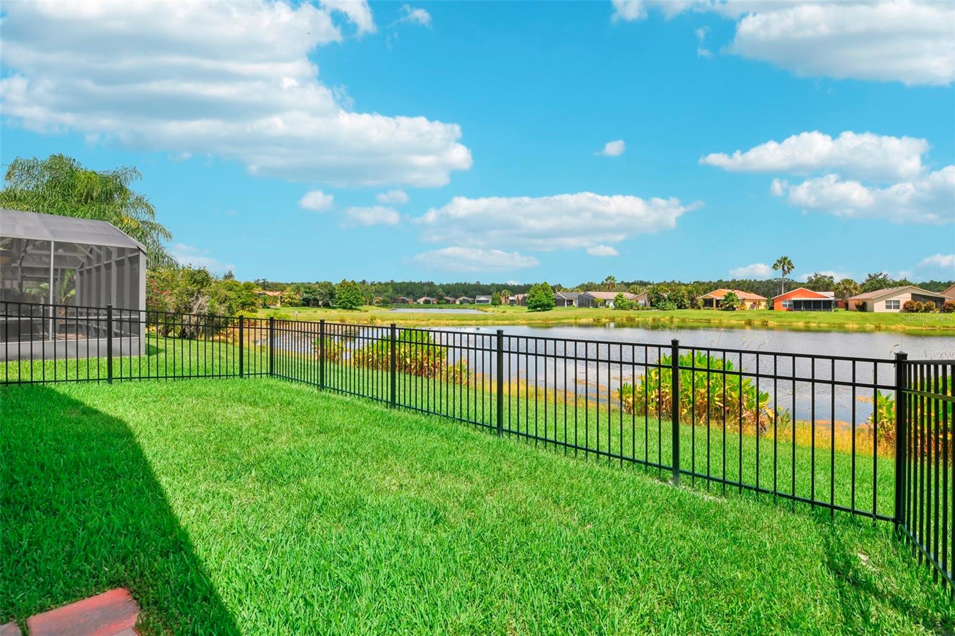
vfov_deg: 81.2
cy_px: 318
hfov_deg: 104.3
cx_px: 478
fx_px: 371
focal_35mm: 14
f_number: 8
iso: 400
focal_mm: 14
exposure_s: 1/1250
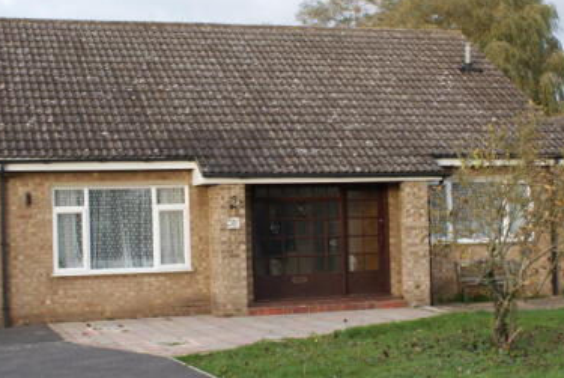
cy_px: 201
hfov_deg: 29.6
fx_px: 1067
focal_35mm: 68
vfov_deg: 20.1
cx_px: 303
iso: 100
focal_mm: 26
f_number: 5.6
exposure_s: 1/60
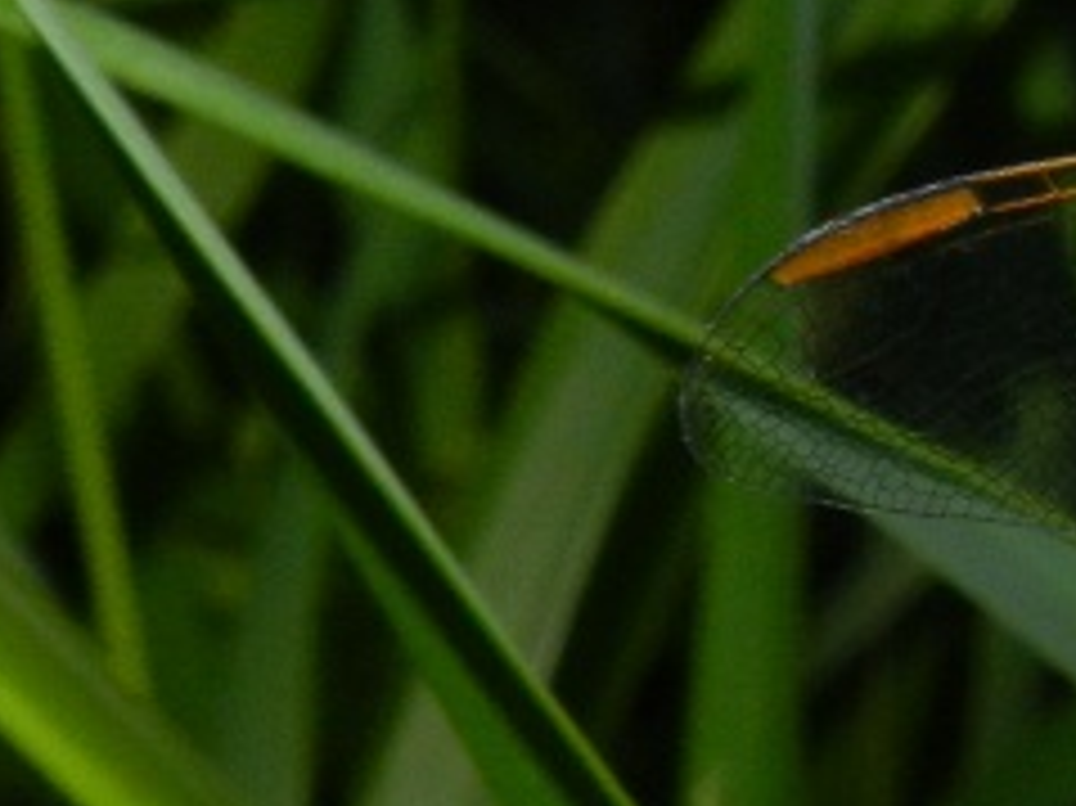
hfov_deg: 7.6
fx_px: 7798
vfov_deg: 5.9
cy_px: 225
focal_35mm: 251
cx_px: 2120
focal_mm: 10.7
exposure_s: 1/30
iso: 200
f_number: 8
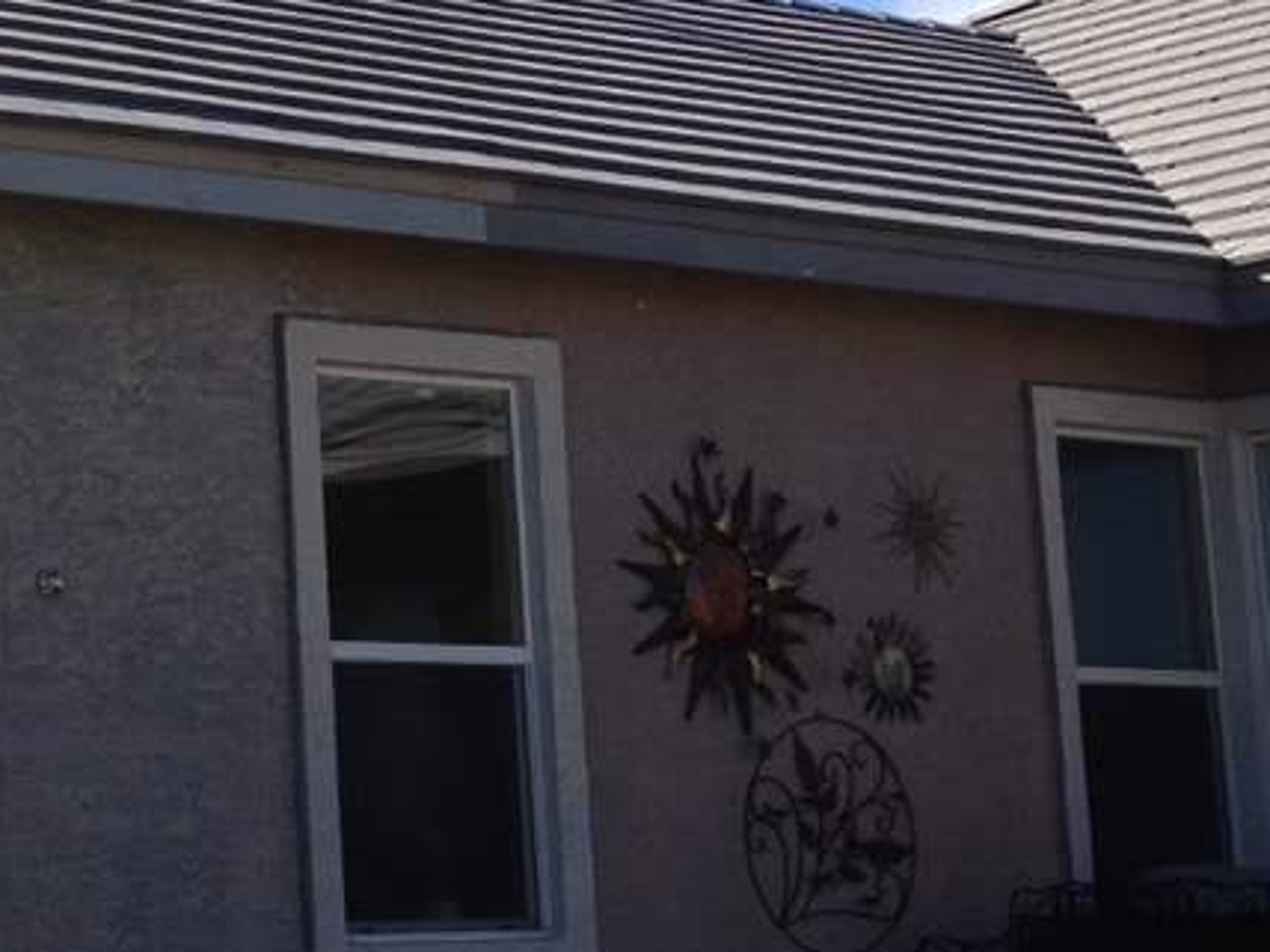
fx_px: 3999
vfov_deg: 13.6
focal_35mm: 109
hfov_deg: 17.5
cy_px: 297
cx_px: -99
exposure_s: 1/1178
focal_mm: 4.28
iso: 50
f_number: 2.4
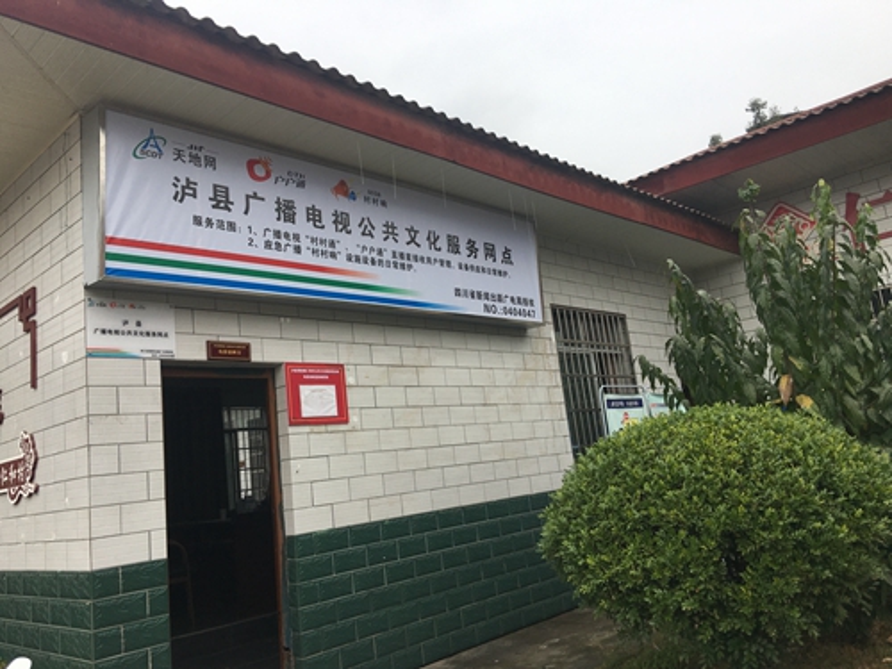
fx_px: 747
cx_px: 446
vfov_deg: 48.2
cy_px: 334
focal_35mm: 29
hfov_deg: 61.7
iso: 25
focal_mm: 4.15
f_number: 2.2
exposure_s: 1/630
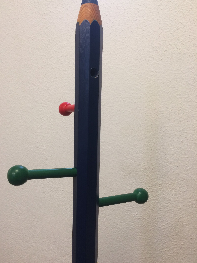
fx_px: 228
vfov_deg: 60.0
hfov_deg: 46.8
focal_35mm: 30
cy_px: 130
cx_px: 97
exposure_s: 1/33
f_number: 2.2
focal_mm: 4.15
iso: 125
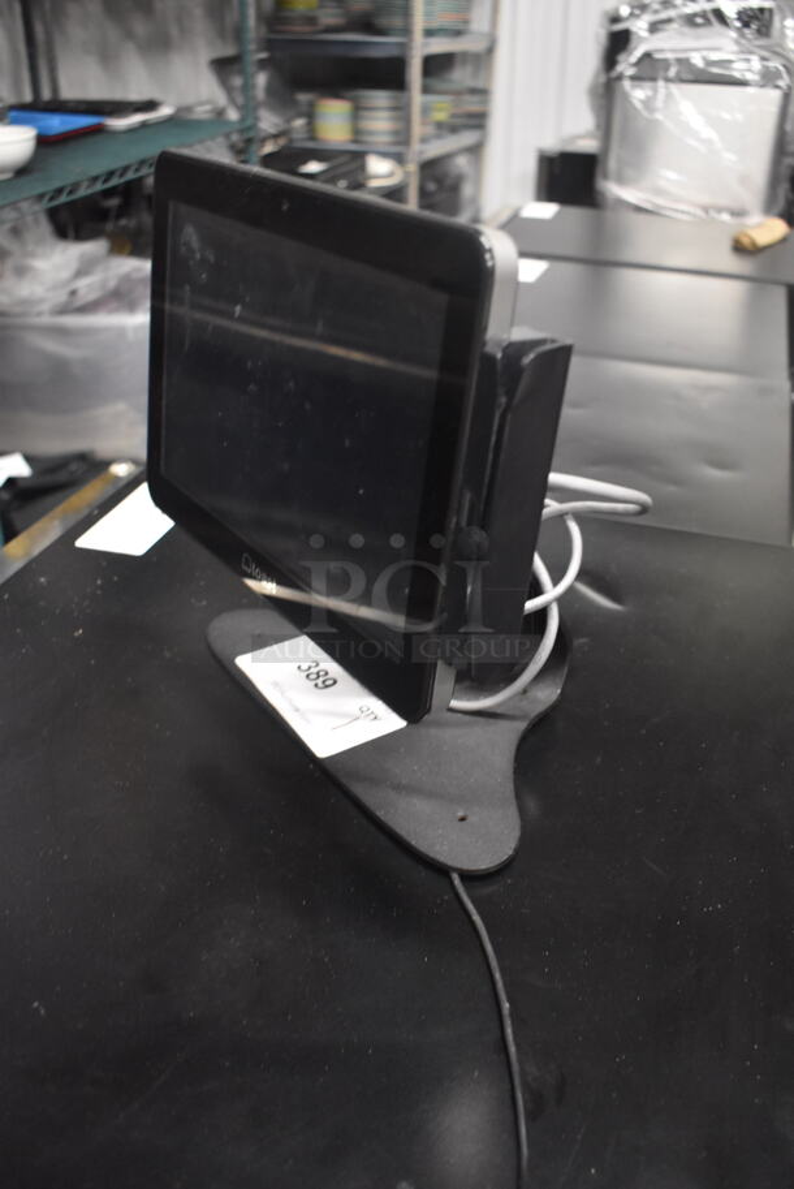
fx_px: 1090
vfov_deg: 57.2
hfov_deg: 40.0
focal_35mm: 33
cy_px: 594
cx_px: 397
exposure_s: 1/30
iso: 2500
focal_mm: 22
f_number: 3.8
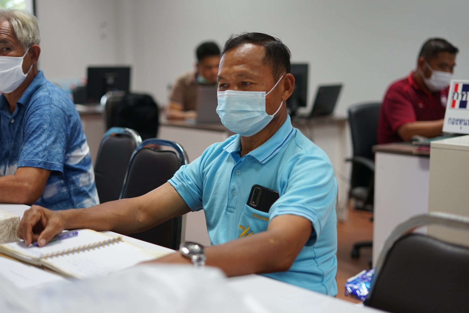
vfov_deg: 27.0
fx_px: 652
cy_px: 156
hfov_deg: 39.6
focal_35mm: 50
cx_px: 234
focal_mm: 50
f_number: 2
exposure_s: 1/125
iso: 400
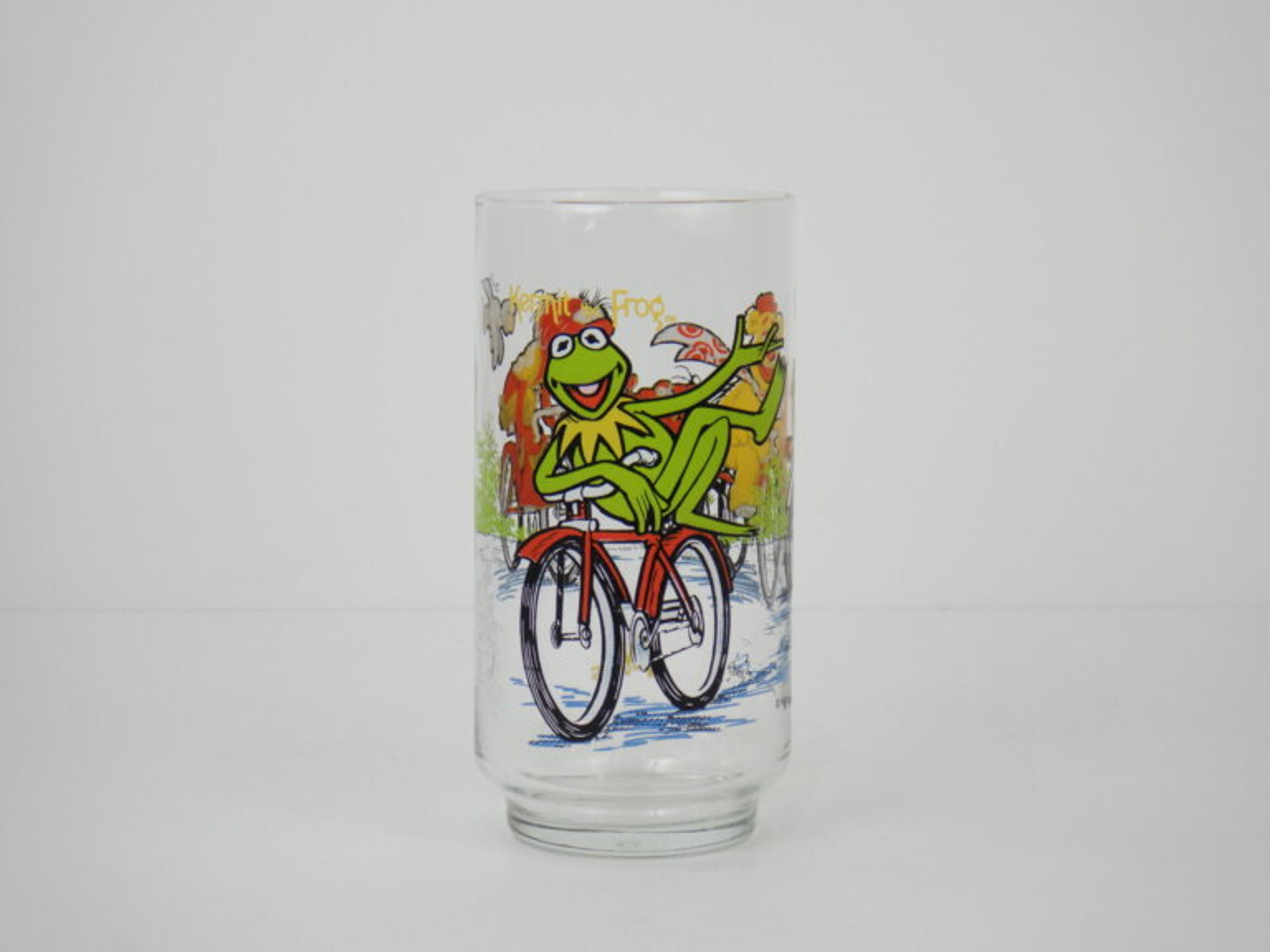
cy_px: 476
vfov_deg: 15.7
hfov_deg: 20.9
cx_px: 635
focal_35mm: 94
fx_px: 3449
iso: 125
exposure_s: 1/60
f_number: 5
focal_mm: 16.7
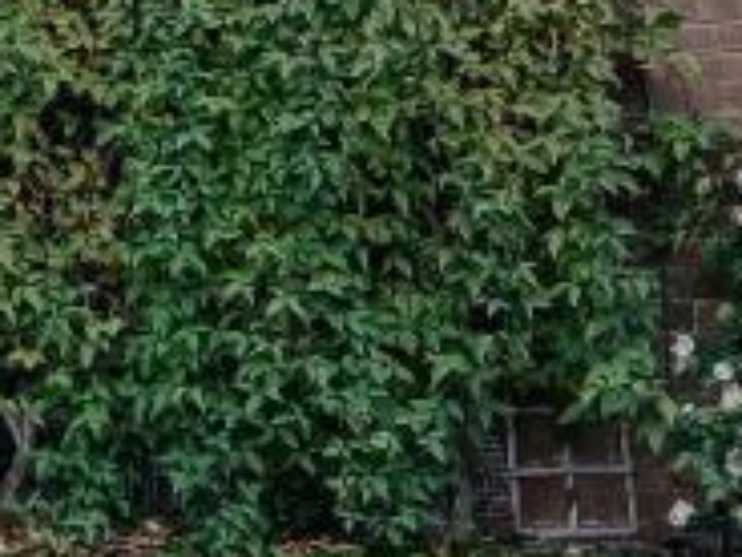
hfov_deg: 12.6
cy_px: -444
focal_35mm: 145
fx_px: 3108
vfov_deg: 9.7
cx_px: -524
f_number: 1.8
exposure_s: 1/120
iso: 20
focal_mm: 3.98
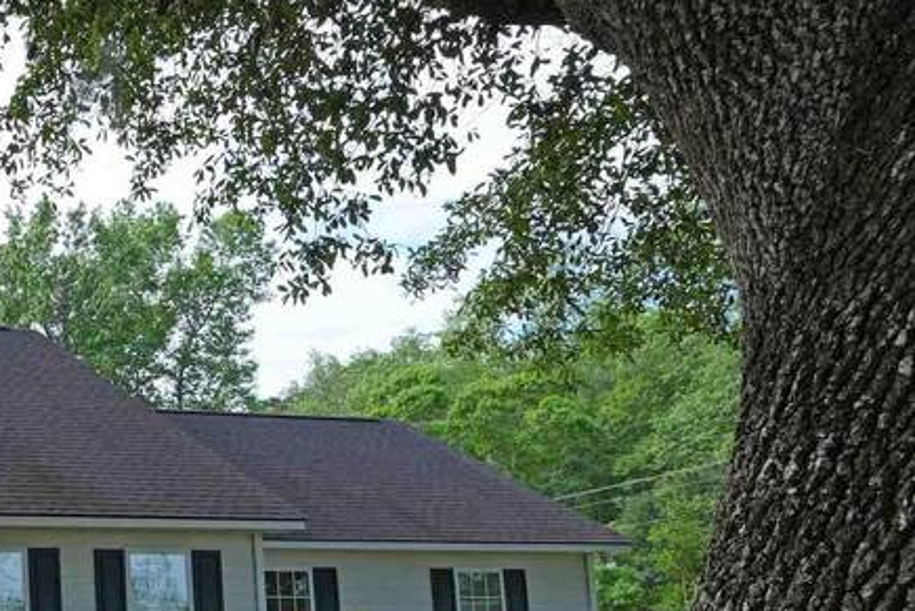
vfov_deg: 28.0
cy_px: 555
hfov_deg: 31.8
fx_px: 1175
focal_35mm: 46
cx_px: -292
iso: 100
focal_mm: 10.5
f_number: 4.5
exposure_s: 1/250
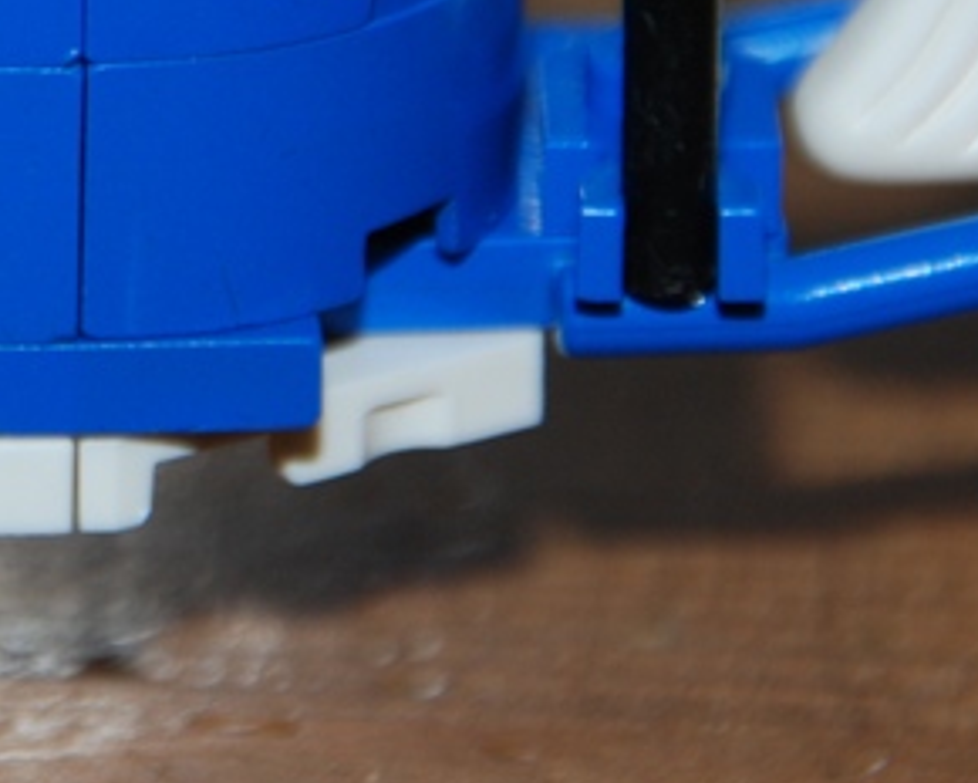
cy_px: -74
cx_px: -219
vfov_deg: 2.0
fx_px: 22548
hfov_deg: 2.5
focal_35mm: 779
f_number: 6.3
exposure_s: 1/60
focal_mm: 200
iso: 400
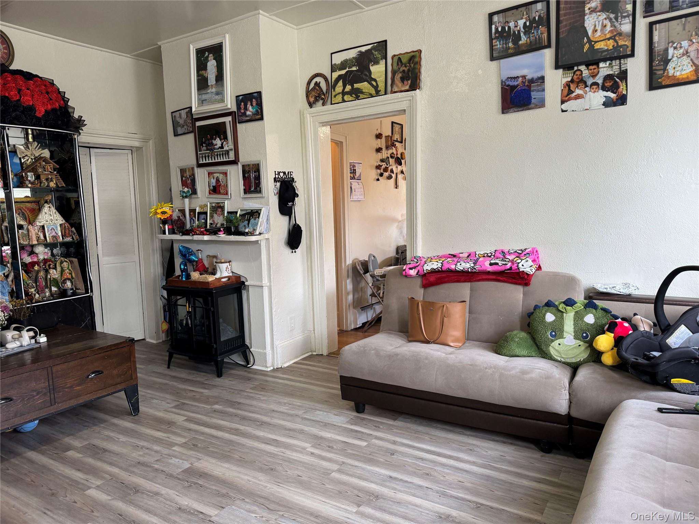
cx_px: 350
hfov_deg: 71.6
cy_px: 262
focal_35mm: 24
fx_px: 485
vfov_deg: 56.8
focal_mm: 6.76
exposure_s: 1/60
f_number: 1.78
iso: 160
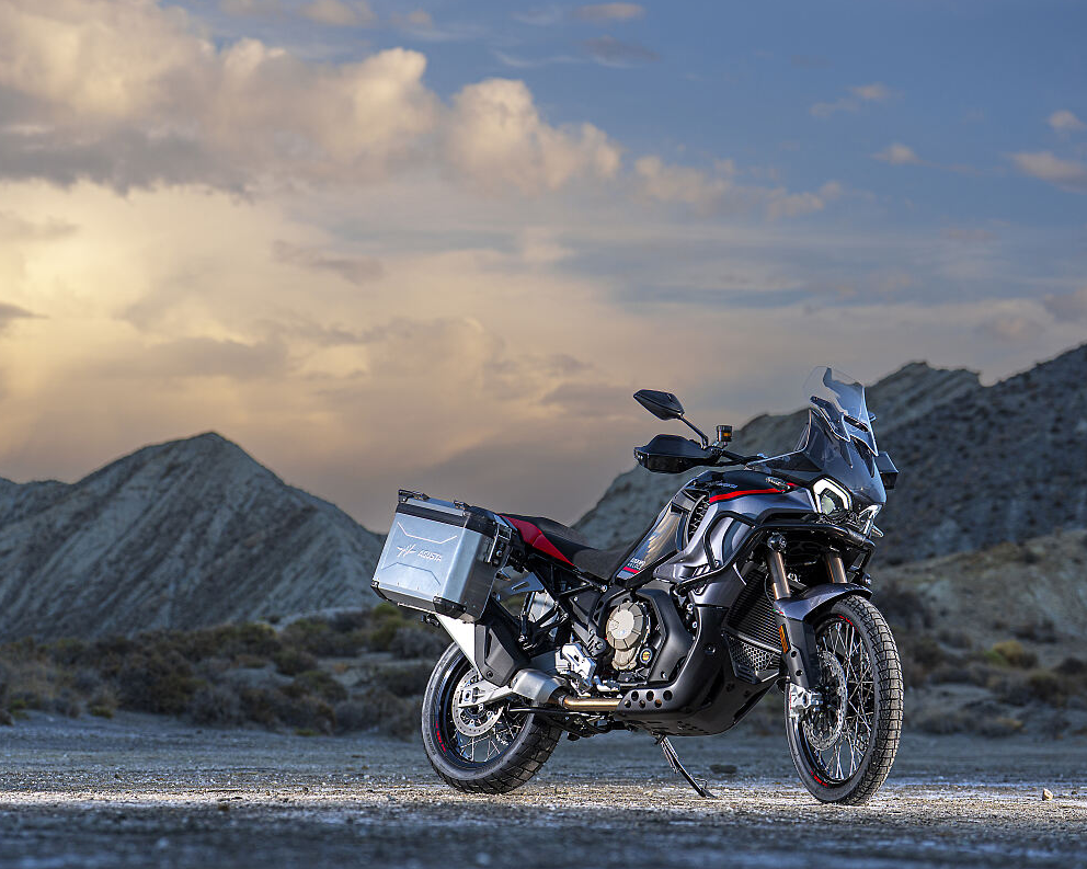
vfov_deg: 16.7
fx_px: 2959
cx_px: 476
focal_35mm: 92
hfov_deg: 20.8
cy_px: 432
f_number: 4
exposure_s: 1/500
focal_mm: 81
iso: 200
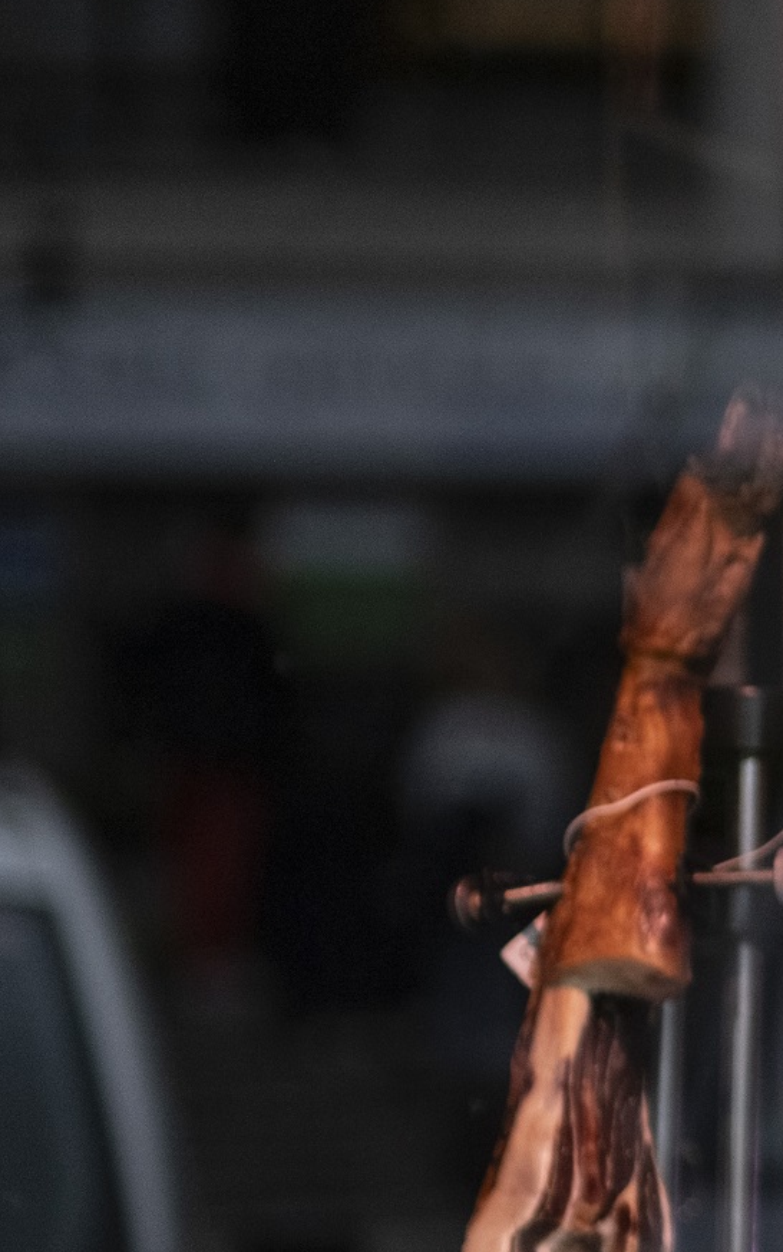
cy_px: 1037
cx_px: 1770
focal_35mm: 245
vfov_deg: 8.5
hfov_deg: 5.2
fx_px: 8361
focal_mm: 56
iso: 640
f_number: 1.6
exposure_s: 1/2500
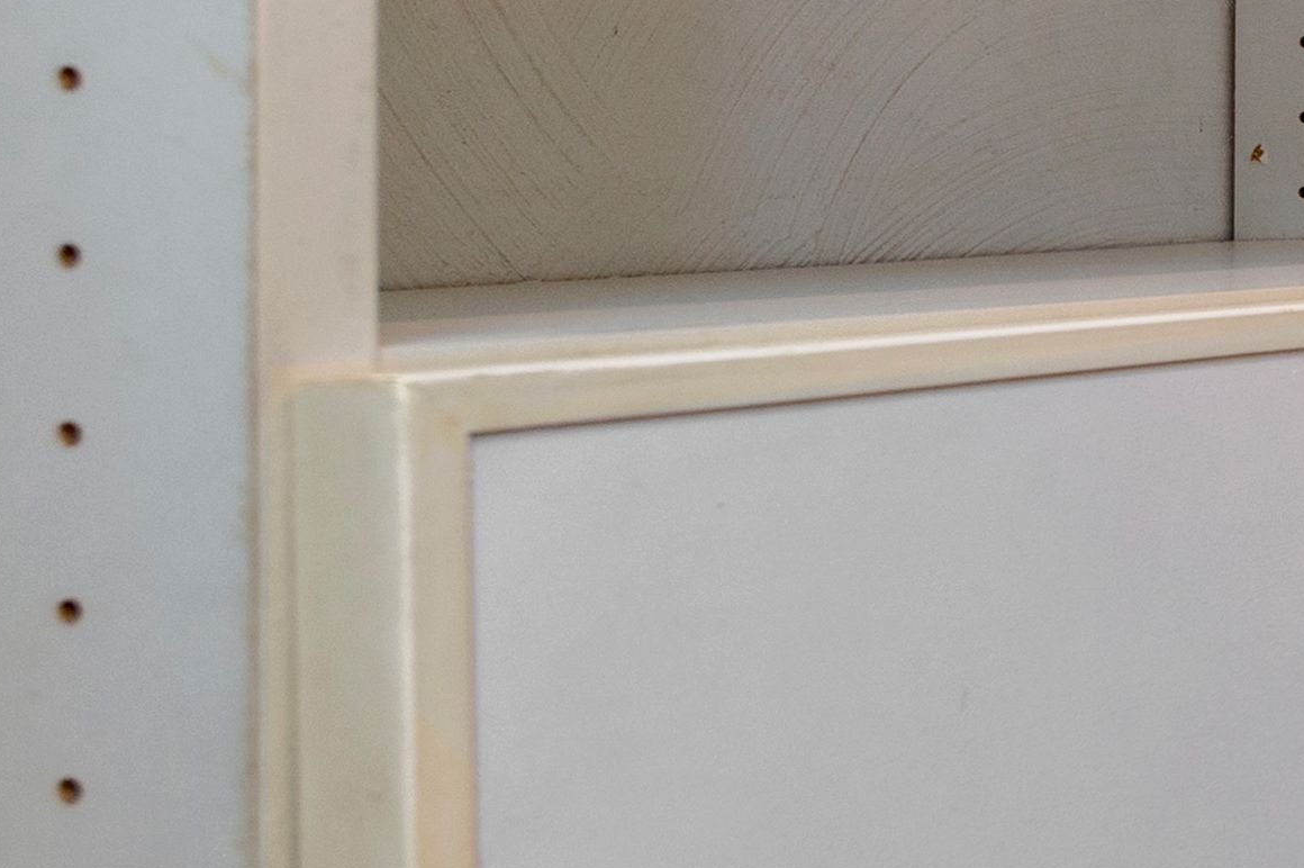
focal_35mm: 73
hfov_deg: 14.9
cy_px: 112
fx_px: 2643
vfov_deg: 18.4
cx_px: 3186
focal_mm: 14
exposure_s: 1/100
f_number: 5.6
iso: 320
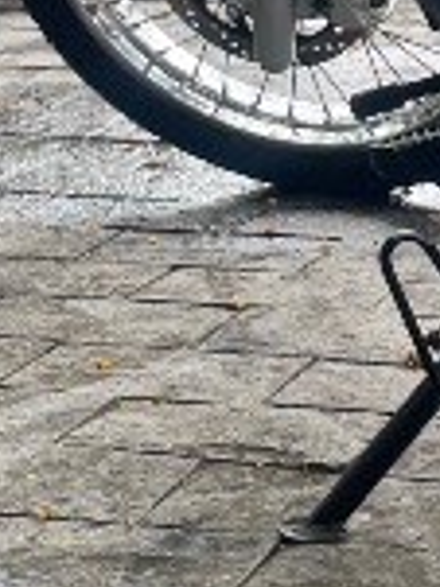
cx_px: 537
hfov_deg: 11.0
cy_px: -78
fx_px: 2240
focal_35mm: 132
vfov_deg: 14.6
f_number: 1.6
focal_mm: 4.2
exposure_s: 1/121
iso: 40
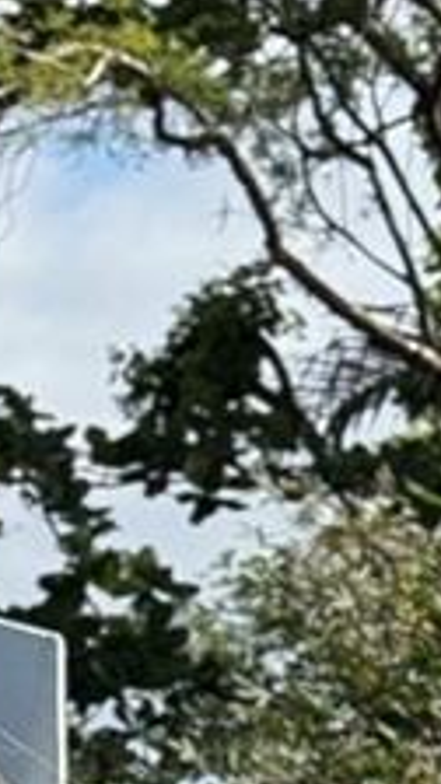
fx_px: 5821
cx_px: -550
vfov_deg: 7.5
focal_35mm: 280
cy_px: 1418
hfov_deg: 4.3
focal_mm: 6.76
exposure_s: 1/5208
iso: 64
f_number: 1.78
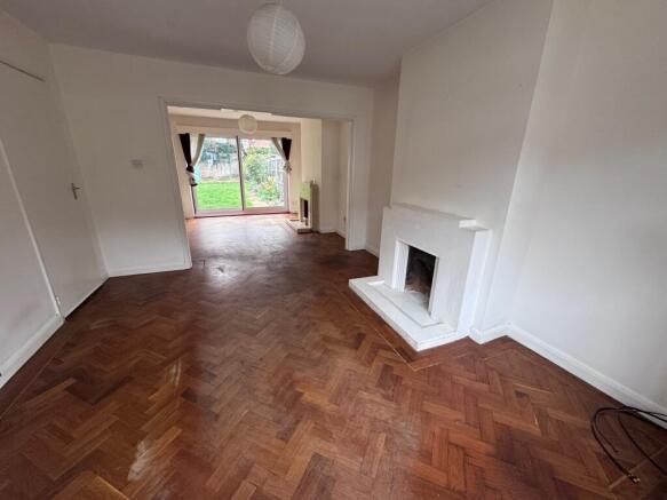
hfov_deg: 102.1
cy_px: 250
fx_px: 270
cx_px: 334
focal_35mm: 14
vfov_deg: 85.7
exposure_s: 1/99
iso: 250
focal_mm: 2.22
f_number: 2.2
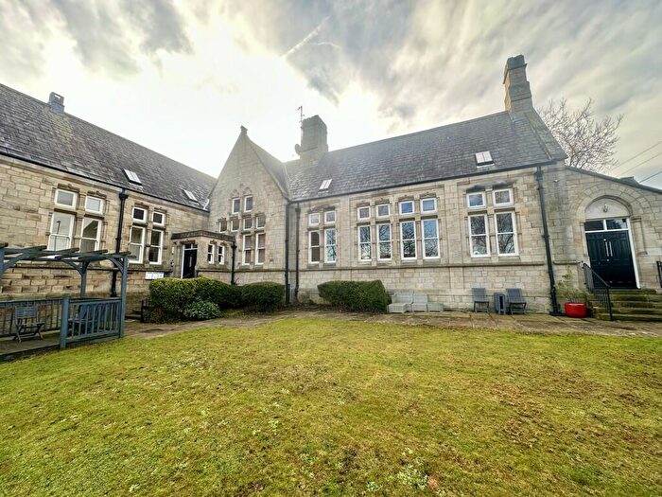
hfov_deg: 102.1
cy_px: 248
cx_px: 331
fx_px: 268
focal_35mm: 14
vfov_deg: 85.7
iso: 40
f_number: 2.2
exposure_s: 1/191
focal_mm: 2.22
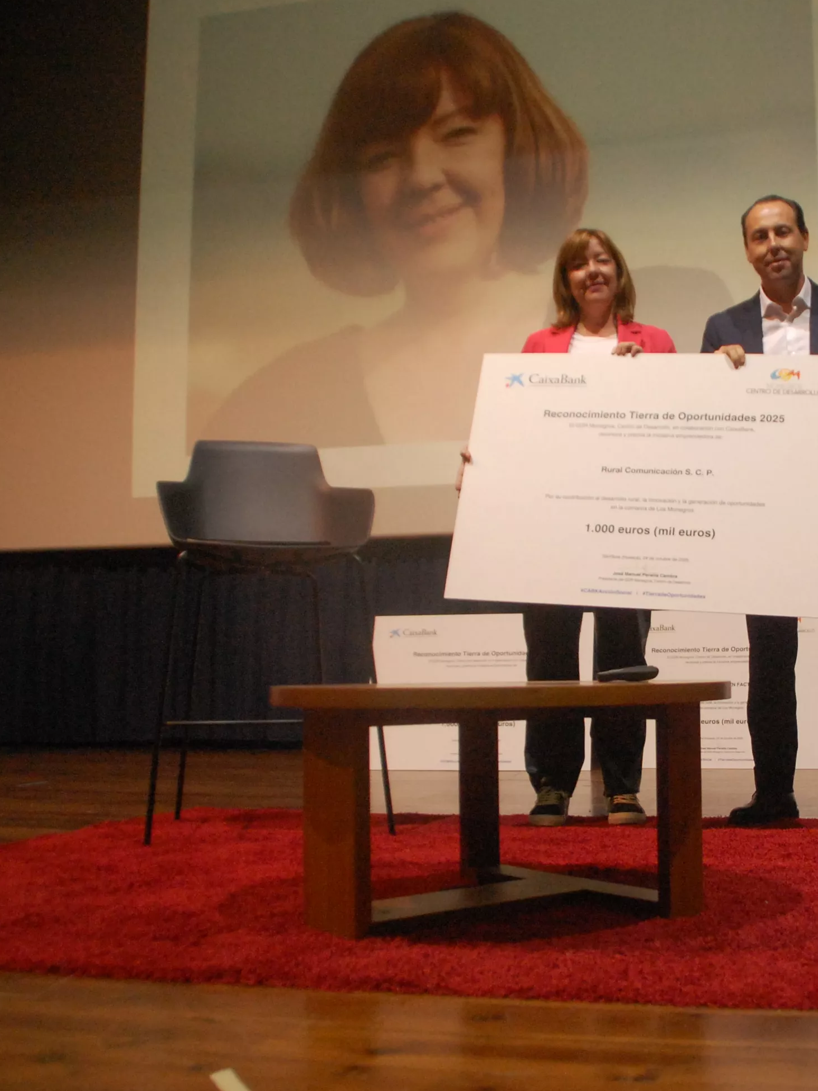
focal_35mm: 40
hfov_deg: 34.8
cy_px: 537
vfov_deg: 46.8
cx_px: 658
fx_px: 1260
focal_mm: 18
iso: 1600
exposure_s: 1/60
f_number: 3.5
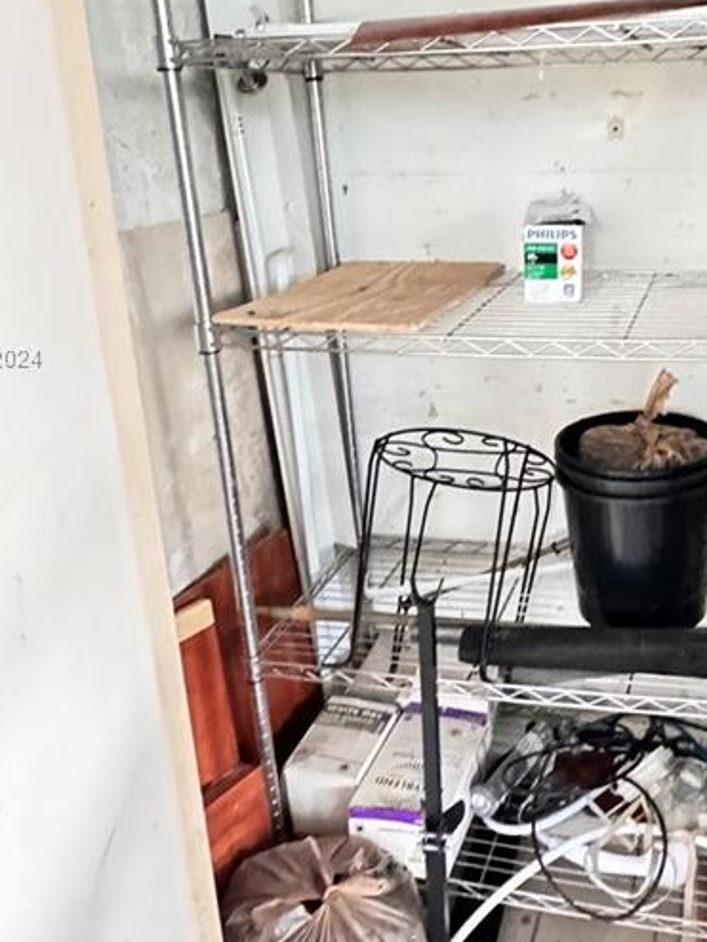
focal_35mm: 34
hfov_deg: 40.4
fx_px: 925
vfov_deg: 53.4
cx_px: 549
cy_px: 358
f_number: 2.2
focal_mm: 2.22
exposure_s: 1/30
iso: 1600
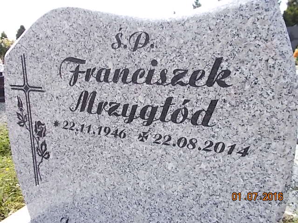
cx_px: 149
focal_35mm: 26
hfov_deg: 67.3
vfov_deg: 53.1
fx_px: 224
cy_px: 112
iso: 80
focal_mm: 4.6
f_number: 3.2
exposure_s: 1/400
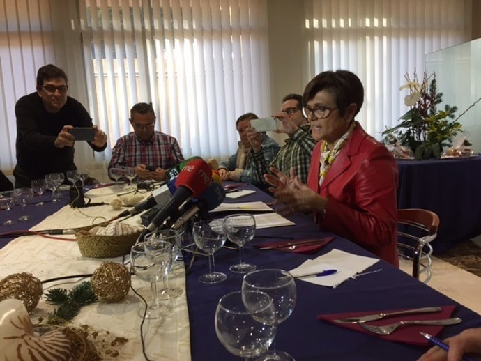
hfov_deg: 61.6
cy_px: 180
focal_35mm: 29
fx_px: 403
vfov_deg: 48.3
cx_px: 240
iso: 50
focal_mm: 4.15
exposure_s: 1/33
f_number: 2.2
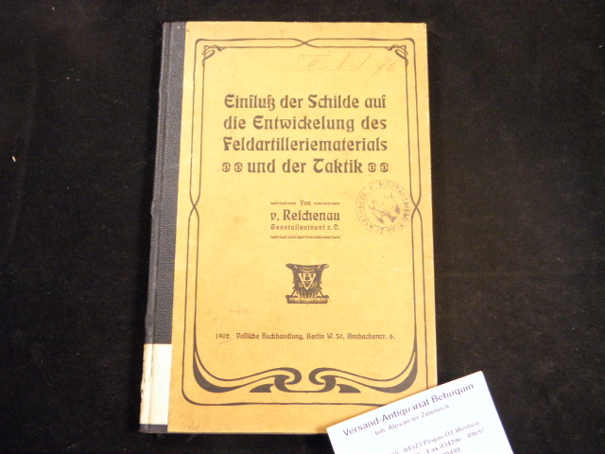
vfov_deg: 35.1
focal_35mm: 41
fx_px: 717
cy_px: 227
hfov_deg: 45.8
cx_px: 302
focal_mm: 7.5
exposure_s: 1/30
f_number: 3.8
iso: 400
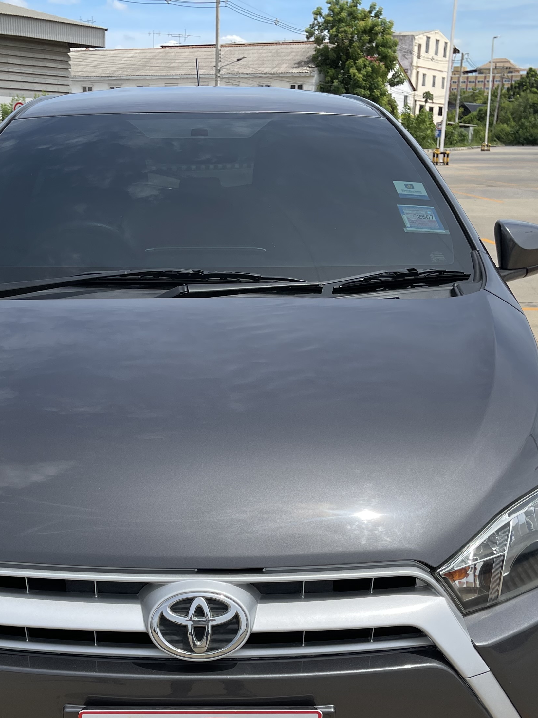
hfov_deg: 31.4
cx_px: 203
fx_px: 953
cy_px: 493
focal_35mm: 46
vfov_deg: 40.6
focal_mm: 5.1
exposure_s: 1/3922
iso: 32
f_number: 1.6
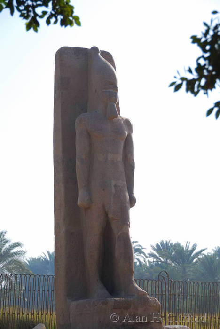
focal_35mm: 90
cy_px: 164
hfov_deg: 15.2
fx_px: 823
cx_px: 110
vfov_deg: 22.6
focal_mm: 60
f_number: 5
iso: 100
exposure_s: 1/400
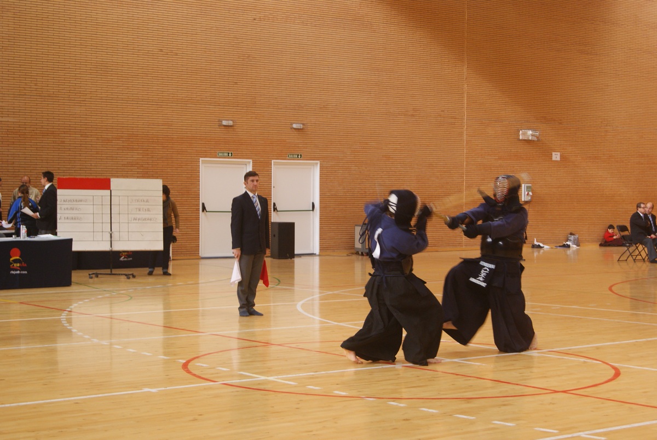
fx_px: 1233
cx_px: 328
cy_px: 220
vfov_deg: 20.2
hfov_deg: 29.8
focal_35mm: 68
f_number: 5.6
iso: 400
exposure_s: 1/60
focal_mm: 45
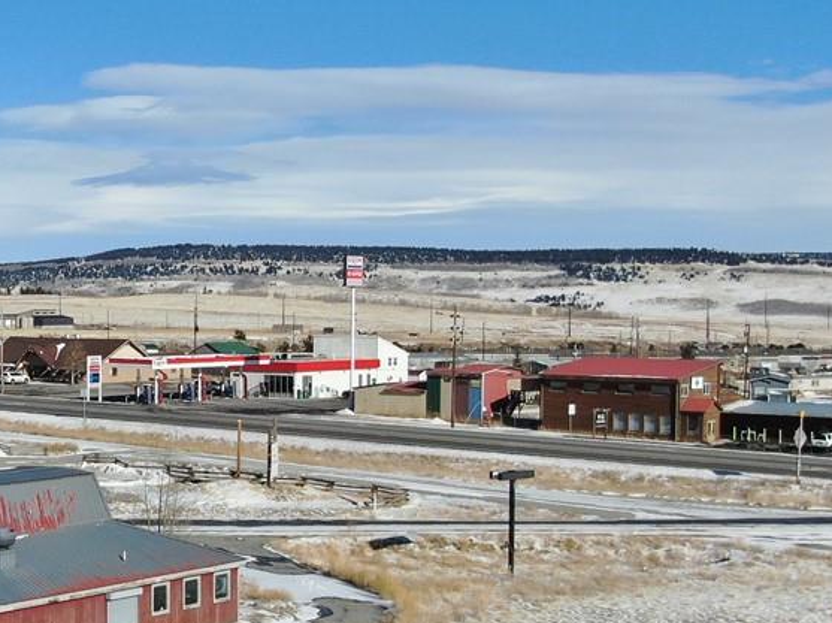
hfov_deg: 26.9
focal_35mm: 69
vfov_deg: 21.2
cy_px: 382
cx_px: 34
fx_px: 1657
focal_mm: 4.39
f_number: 2.8
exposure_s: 1/2000
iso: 100
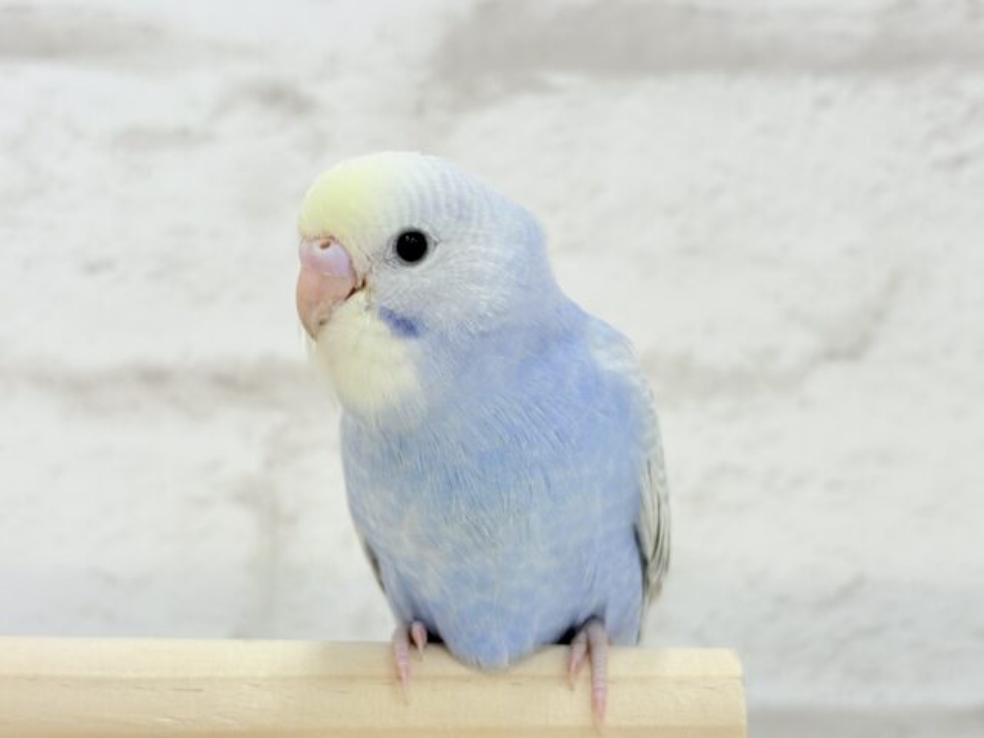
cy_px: 369
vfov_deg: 28.0
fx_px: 1478
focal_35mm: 52
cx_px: 492
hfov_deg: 36.8
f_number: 1.6
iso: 40
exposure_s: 1/50
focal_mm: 5.96
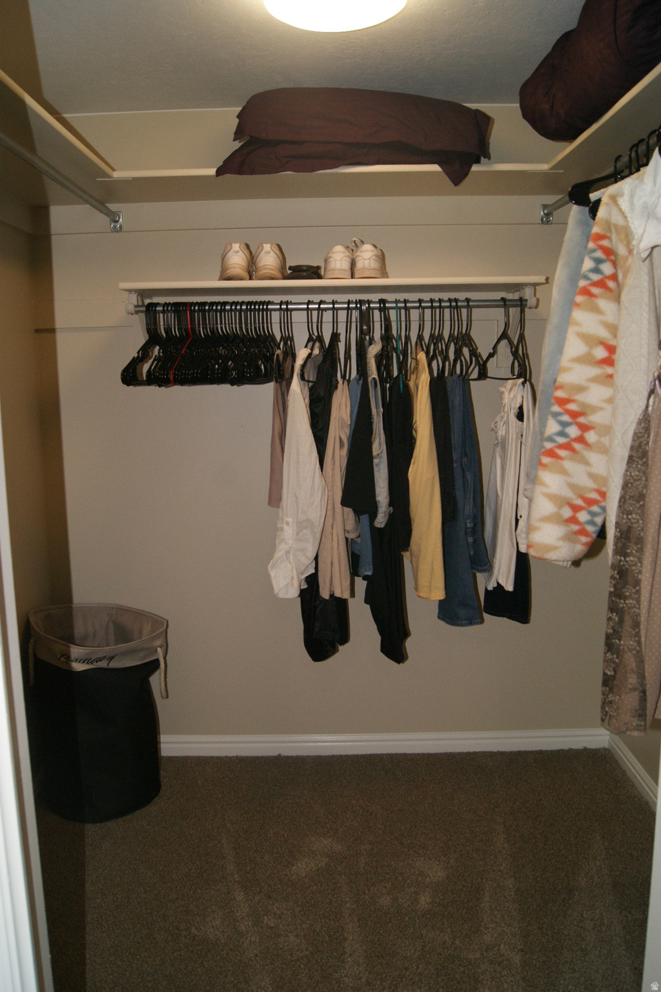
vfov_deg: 67.4
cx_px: 330
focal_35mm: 27
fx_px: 744
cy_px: 496
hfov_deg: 47.9
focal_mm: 18
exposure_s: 1/60
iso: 400
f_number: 5.6
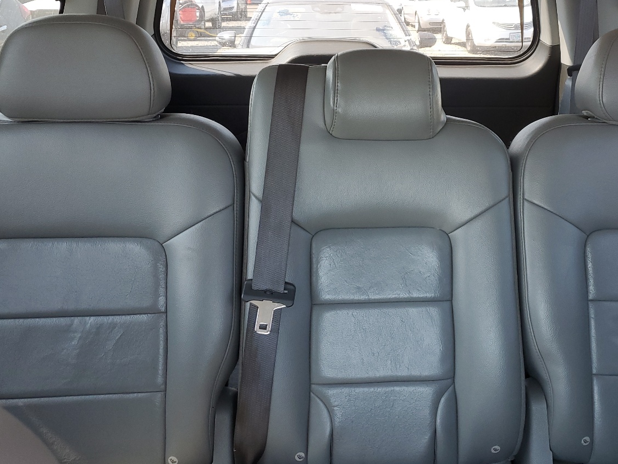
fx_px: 661
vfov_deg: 38.1
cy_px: 147
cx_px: 387
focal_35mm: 37
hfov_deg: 49.6
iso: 65
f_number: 1.5
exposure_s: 1/120
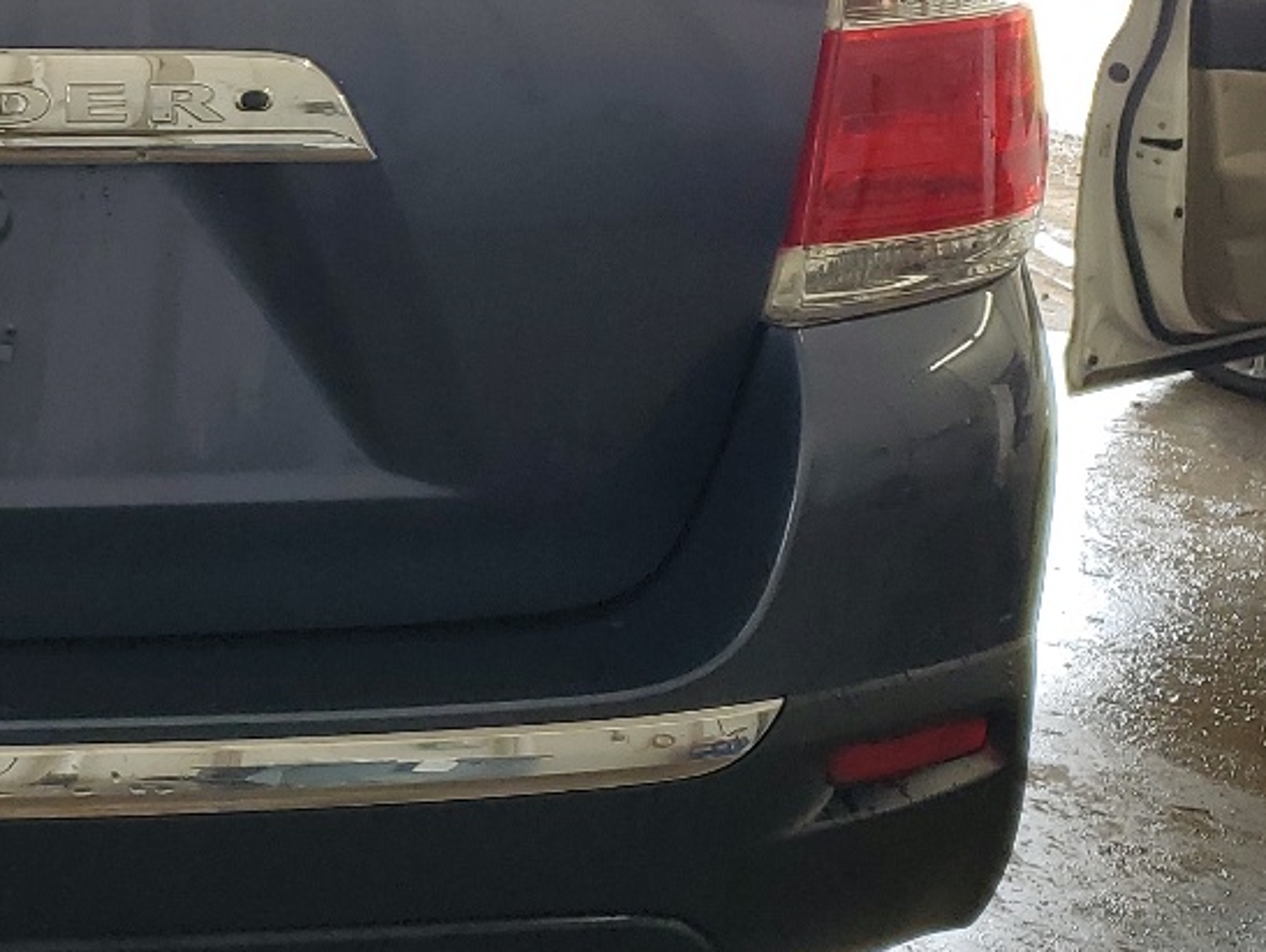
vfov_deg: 19.2
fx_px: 2781
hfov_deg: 23.9
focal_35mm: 76
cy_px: 183
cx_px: -143
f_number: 1.5
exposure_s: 1/159
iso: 50
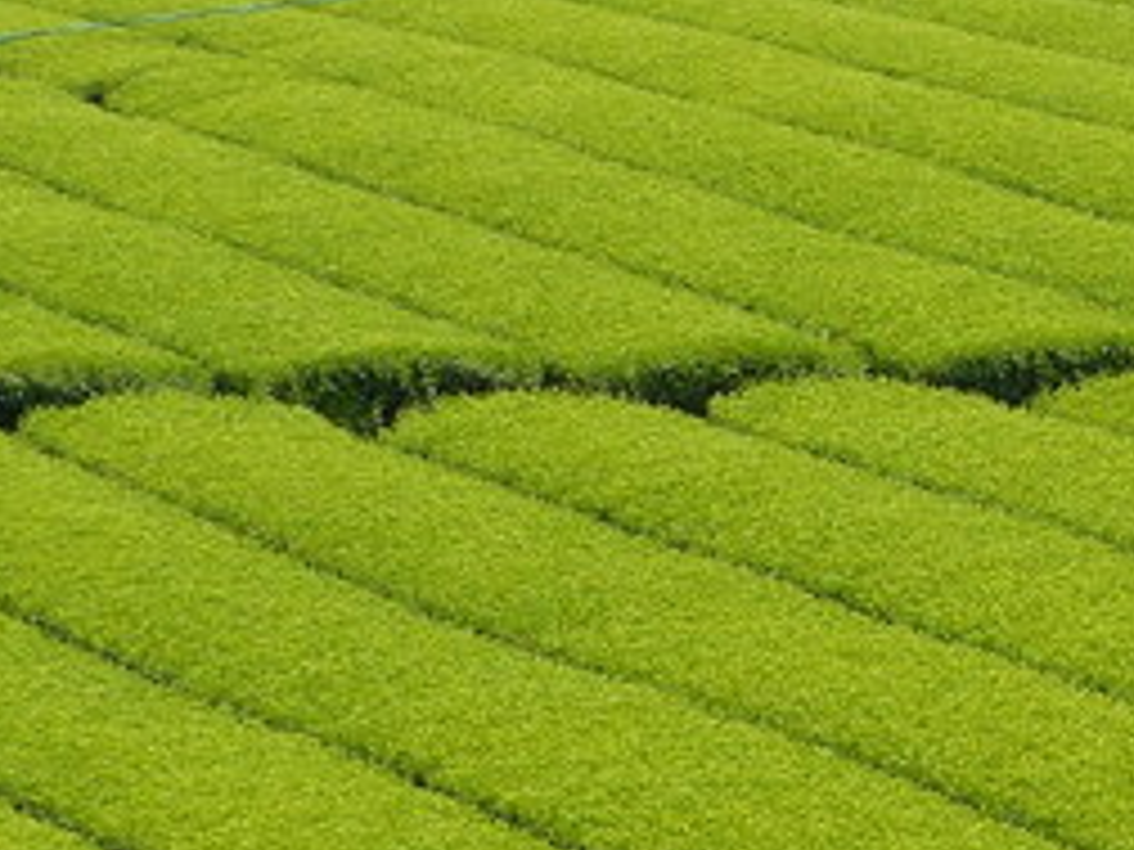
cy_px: 886
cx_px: 2048
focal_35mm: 394
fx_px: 12907
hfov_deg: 5.0
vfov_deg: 3.8
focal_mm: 17.4
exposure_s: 1/500
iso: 100
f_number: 4
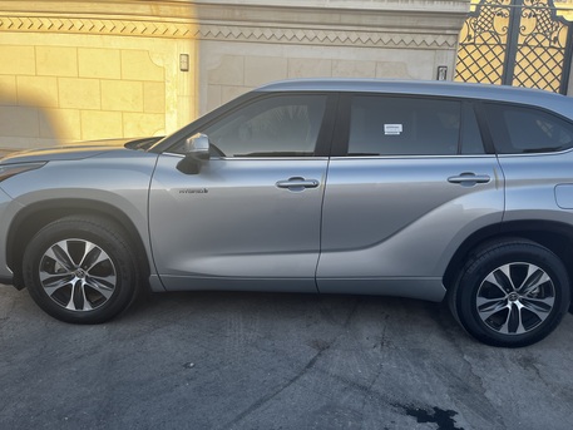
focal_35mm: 26
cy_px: 215
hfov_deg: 67.3
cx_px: 286
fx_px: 430
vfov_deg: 53.1
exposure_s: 1/746
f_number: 1.6
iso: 50
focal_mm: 5.1
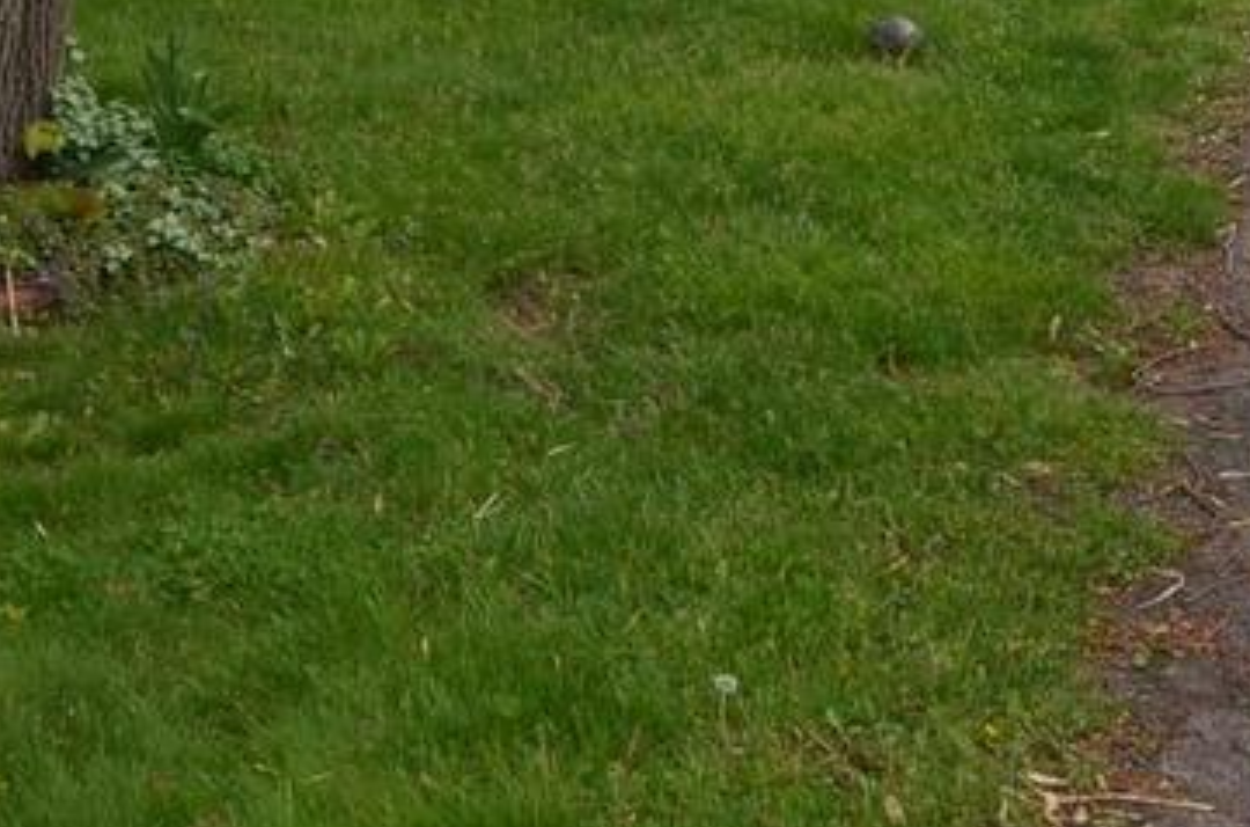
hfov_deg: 24.2
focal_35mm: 84
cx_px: 465
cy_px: -631
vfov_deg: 14.4
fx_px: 2909
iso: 200
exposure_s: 1/250
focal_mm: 14
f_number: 8
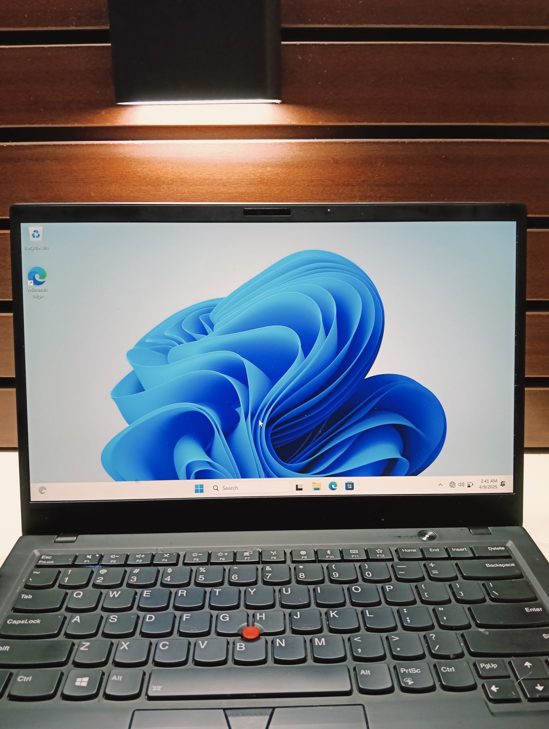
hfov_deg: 51.5
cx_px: 274
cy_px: 364
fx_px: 569
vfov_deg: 65.2
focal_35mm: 27
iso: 500
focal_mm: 3.98
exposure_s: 1/33.3
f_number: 1.8
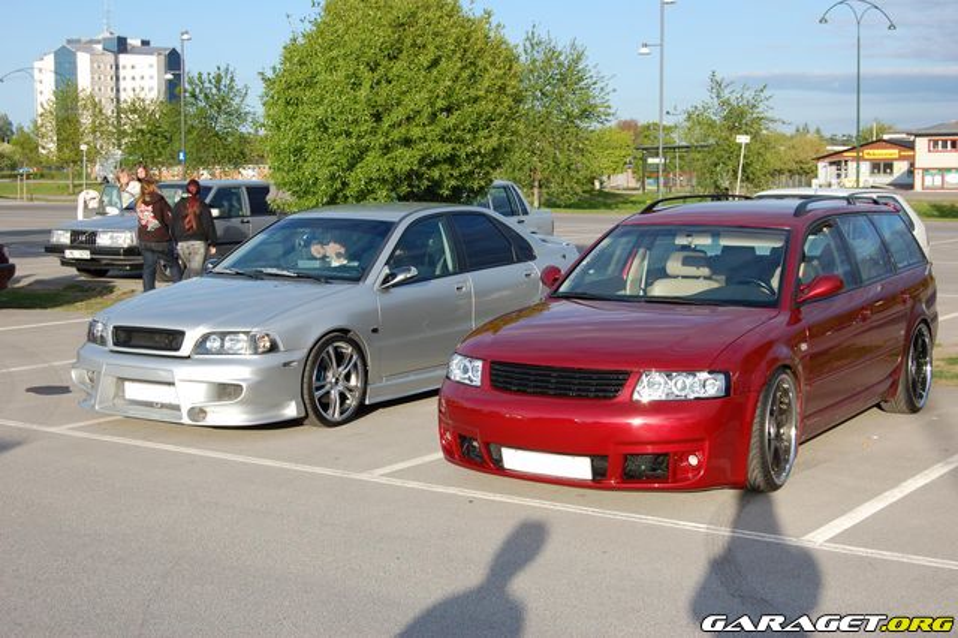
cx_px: 479
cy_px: 319
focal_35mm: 52
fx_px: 1396
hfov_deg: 37.9
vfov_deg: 25.7
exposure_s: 1/250
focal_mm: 35
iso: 200
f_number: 8
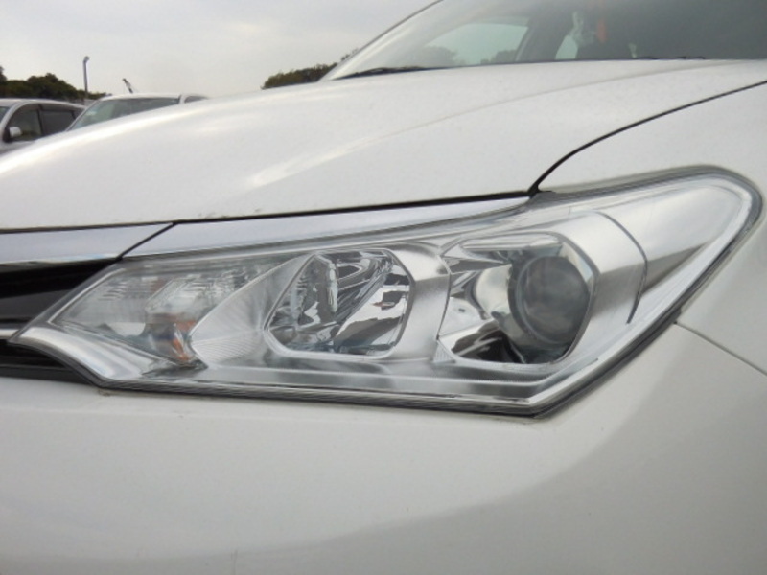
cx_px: 384
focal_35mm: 33
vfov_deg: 42.9
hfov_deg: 55.4
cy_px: 288
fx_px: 731
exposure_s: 1/640
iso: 125
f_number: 3.7
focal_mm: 5.9
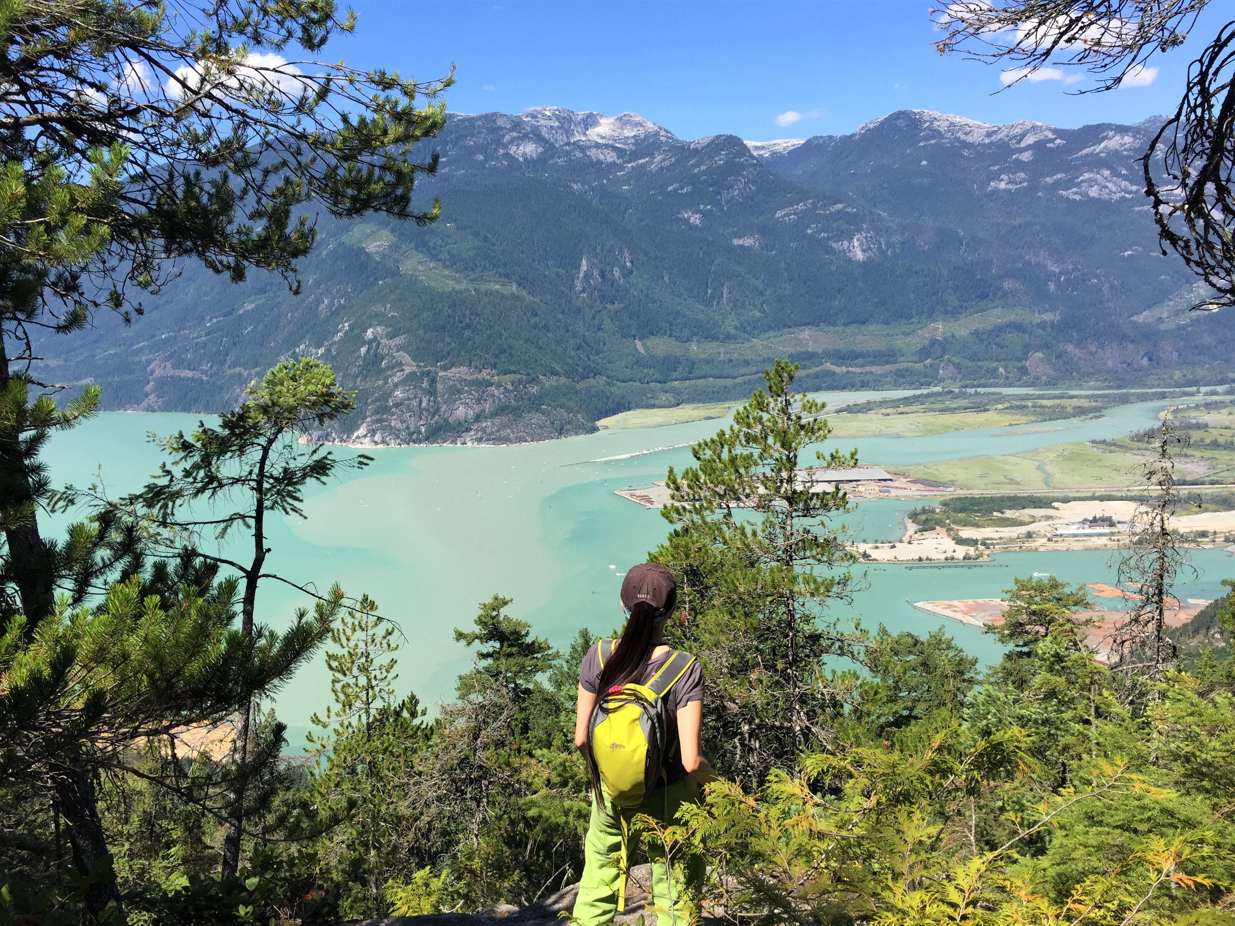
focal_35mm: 29
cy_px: 463
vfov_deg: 48.2
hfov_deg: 61.7
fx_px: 1035
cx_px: 618
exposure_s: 1/1647
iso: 32
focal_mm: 4.15
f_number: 2.2
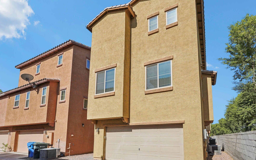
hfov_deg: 92.6
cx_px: 131
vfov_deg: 66.4
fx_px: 122
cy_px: 83
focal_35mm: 18
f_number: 8
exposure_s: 1/1600
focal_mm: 16.5
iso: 400
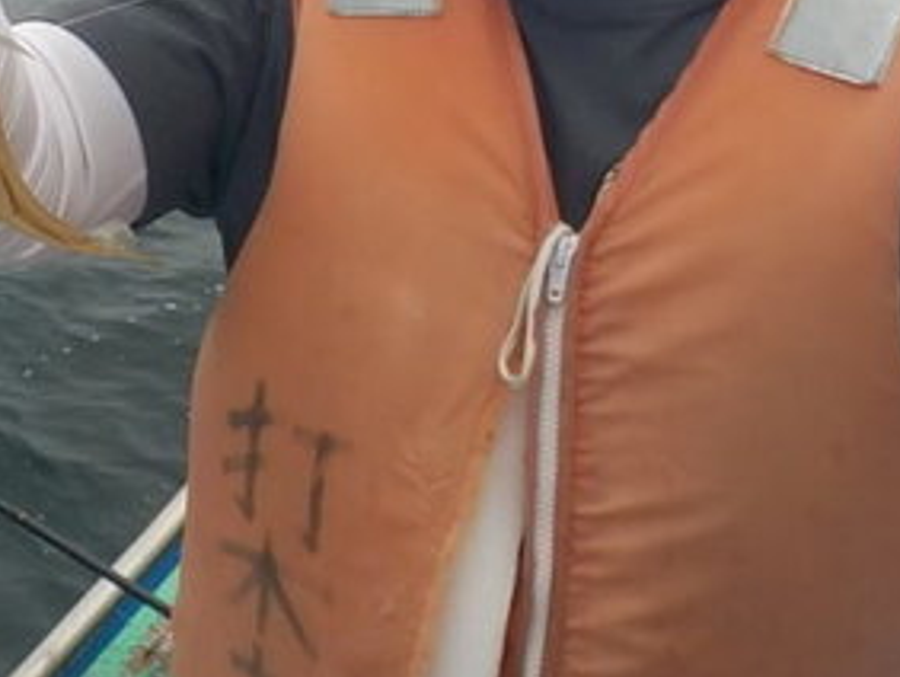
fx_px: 1769
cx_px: 559
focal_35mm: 68
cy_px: 42
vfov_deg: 21.1
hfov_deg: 28.4
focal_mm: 4.1
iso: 125
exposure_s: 1/1250
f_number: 3.3
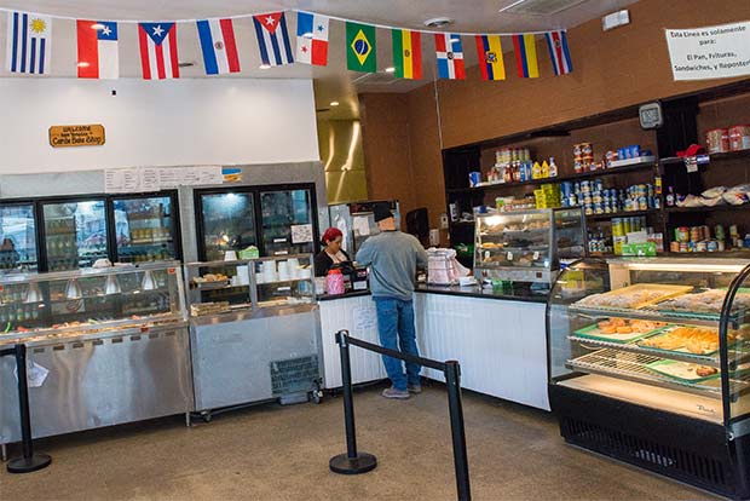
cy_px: 250
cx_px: 375
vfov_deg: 53.2
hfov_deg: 73.7
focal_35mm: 24
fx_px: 500
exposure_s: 1/350
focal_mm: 24
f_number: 6.7
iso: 1250
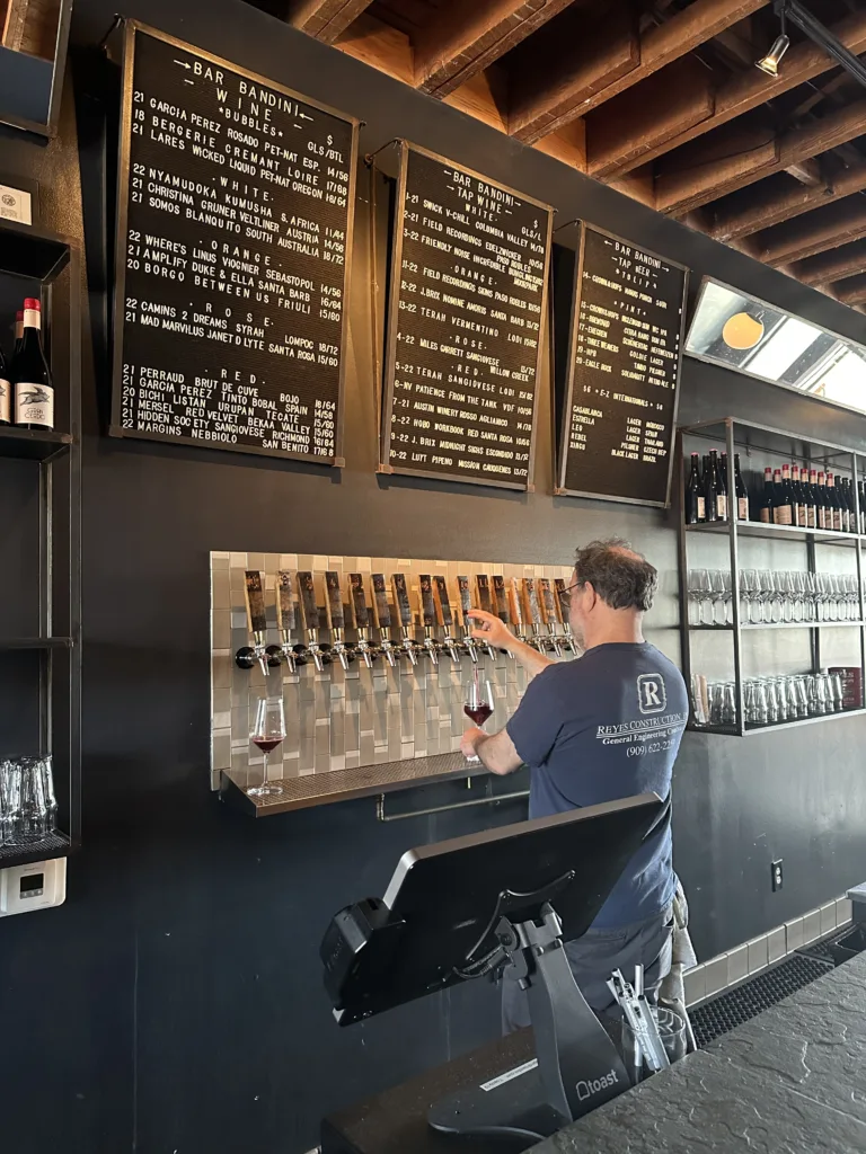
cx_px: 433
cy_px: 577
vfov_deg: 71.6
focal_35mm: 24
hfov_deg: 56.8
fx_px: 801
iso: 640
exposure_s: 1/40
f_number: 1.78
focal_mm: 6.86
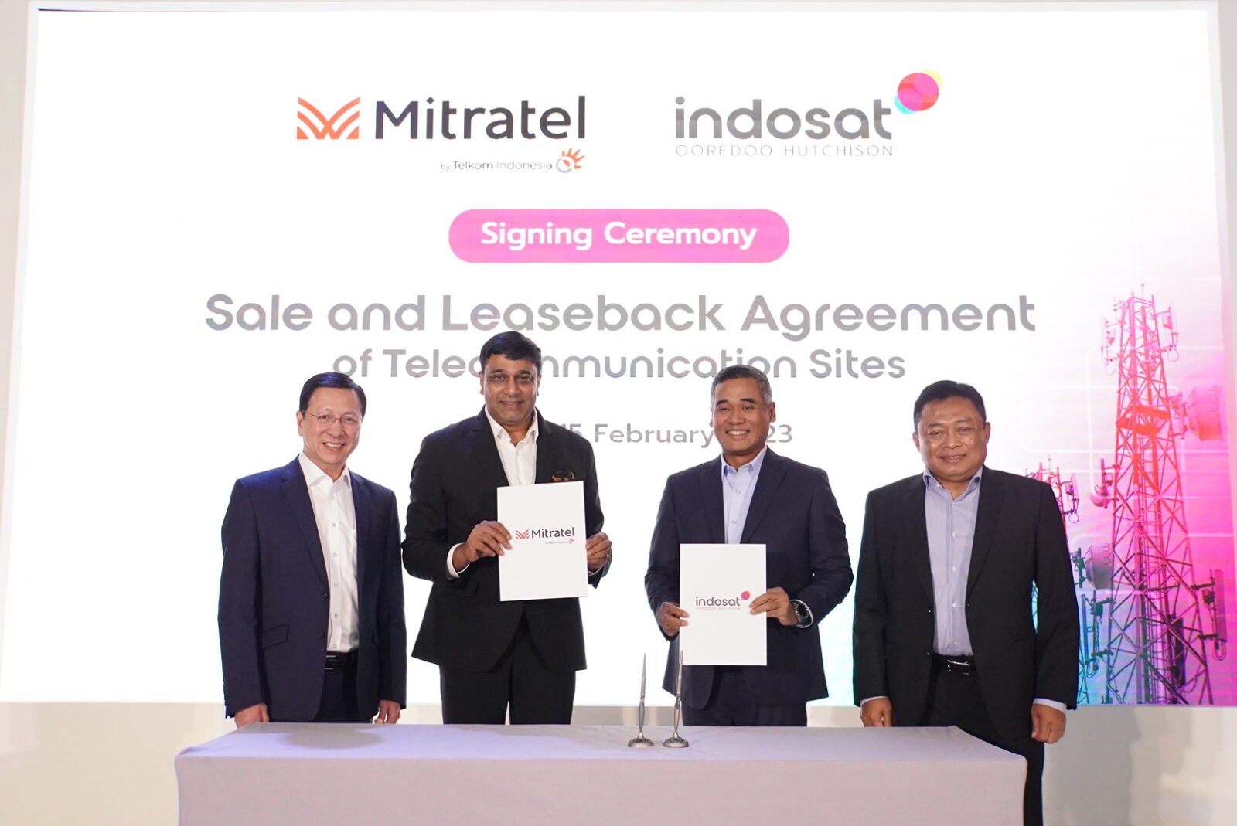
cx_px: 618
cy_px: 413
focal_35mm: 37
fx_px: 1272
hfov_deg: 51.9
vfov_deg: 36.0
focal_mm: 25
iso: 3200
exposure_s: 1/400
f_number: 4
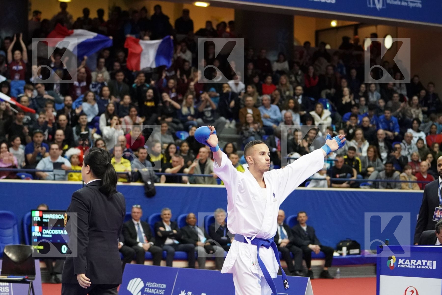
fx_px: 1289
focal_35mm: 105
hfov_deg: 19.5
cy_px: 148
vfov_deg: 13.0
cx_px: 221
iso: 6400
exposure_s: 1/1000
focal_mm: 70
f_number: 2.8
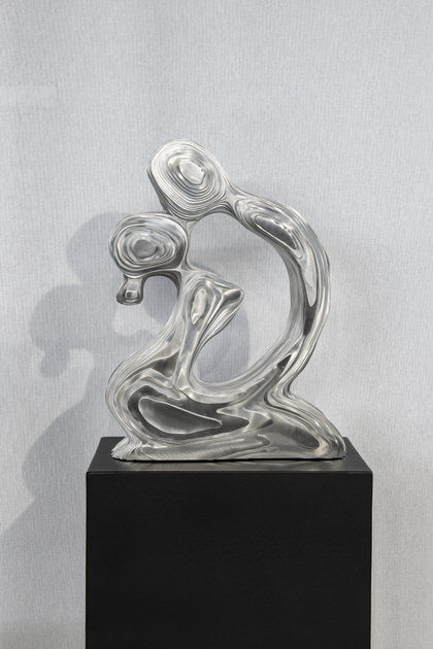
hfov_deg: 30.5
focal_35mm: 44
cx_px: 216
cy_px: 324
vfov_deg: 44.5
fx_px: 794
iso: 160
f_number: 9
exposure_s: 1/20
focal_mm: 44
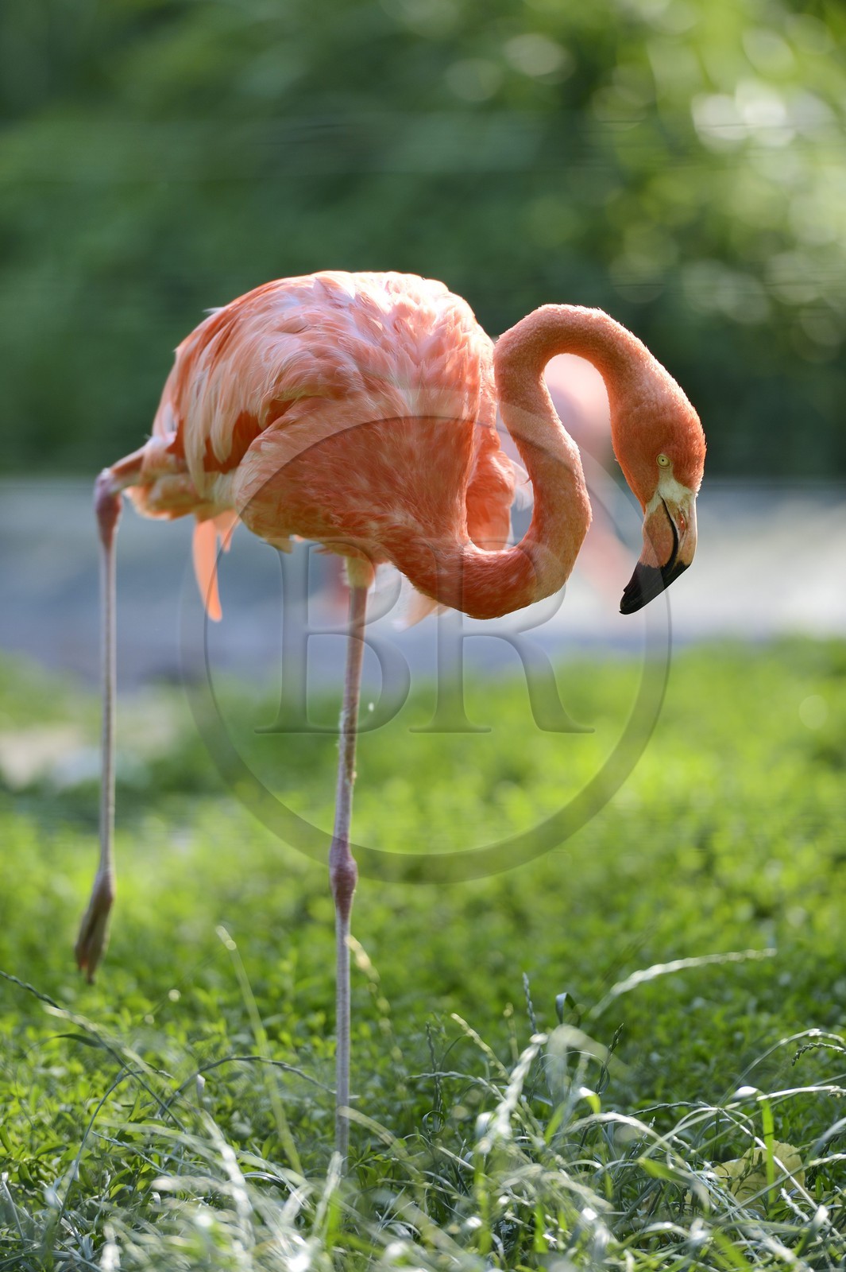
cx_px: 423
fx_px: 7057
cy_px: 636
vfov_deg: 10.3
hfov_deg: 6.9
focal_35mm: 200
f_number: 2.8
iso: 200
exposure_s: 1/640
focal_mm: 200
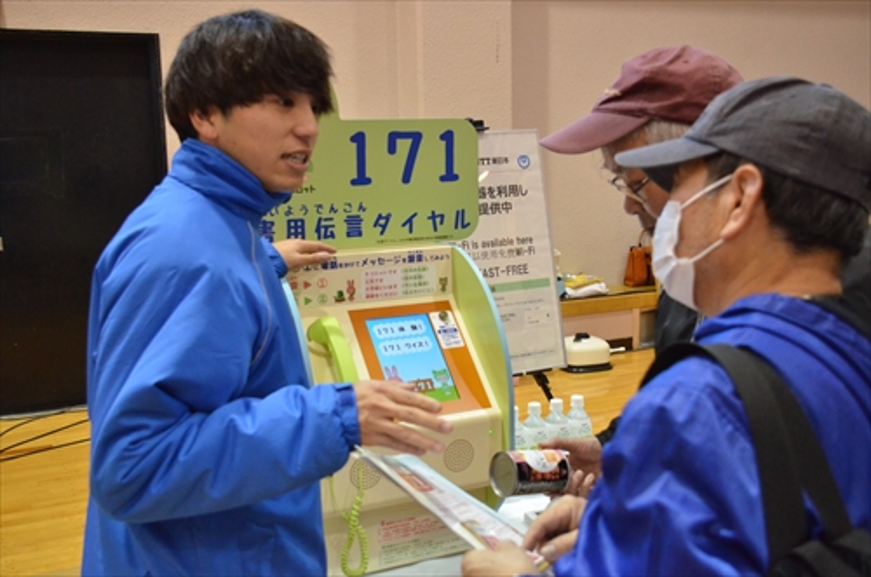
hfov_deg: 51.4
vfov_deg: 35.3
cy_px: 288
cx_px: 436
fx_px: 905
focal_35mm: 38
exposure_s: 1/200
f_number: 4.5
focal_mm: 25
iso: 3200
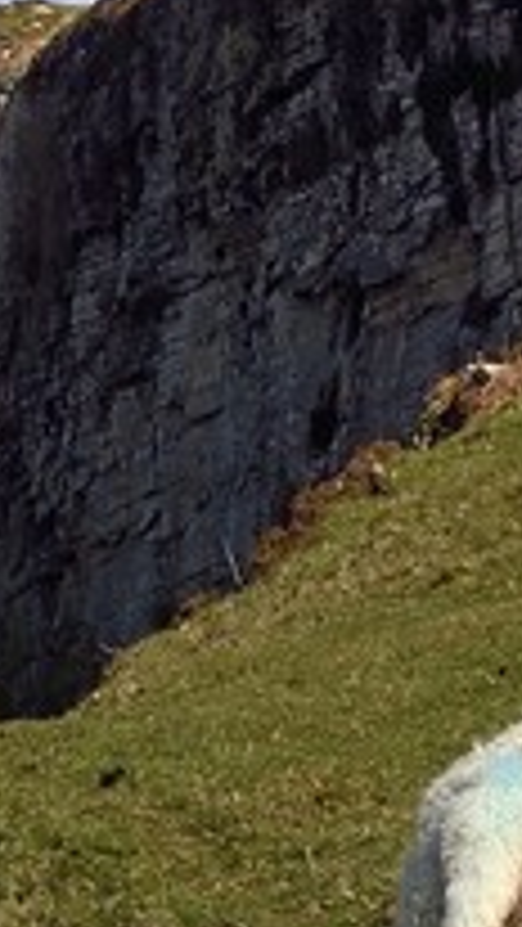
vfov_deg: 10.2
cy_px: 608
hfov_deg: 5.4
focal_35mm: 211
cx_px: -1040
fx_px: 5188
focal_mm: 26
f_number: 14
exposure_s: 1/320
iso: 200
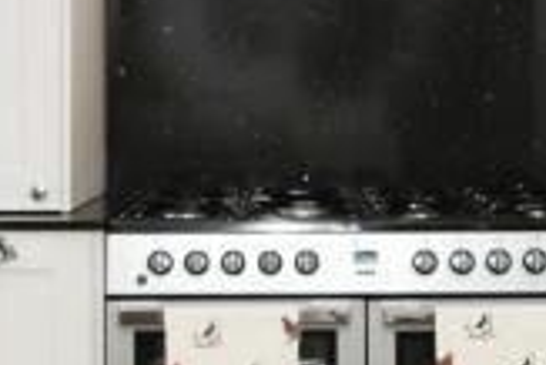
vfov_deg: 14.5
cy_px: 72
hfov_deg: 21.7
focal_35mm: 94
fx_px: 1427
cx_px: 281
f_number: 8
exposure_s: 1/60
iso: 400
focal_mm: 10
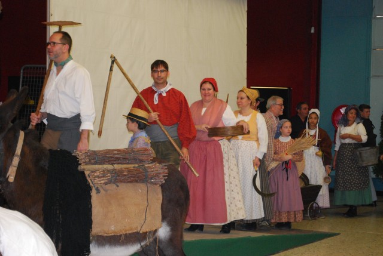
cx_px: 192
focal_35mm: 82
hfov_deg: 24.6
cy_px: 128
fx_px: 879
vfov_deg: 16.6
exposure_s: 1/60
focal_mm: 55
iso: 1250
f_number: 5.6
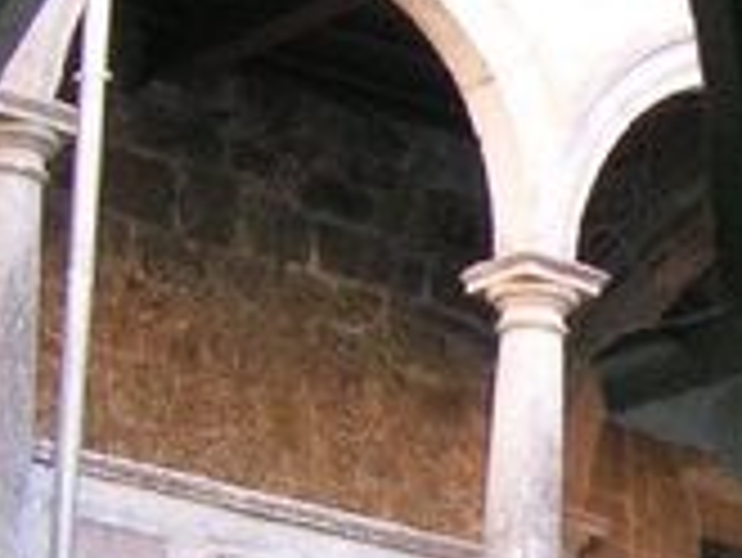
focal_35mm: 181
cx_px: 949
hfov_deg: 10.7
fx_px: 3883
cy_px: 522
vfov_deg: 8.2
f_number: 2.9
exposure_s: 1/18
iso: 50
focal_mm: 5.7
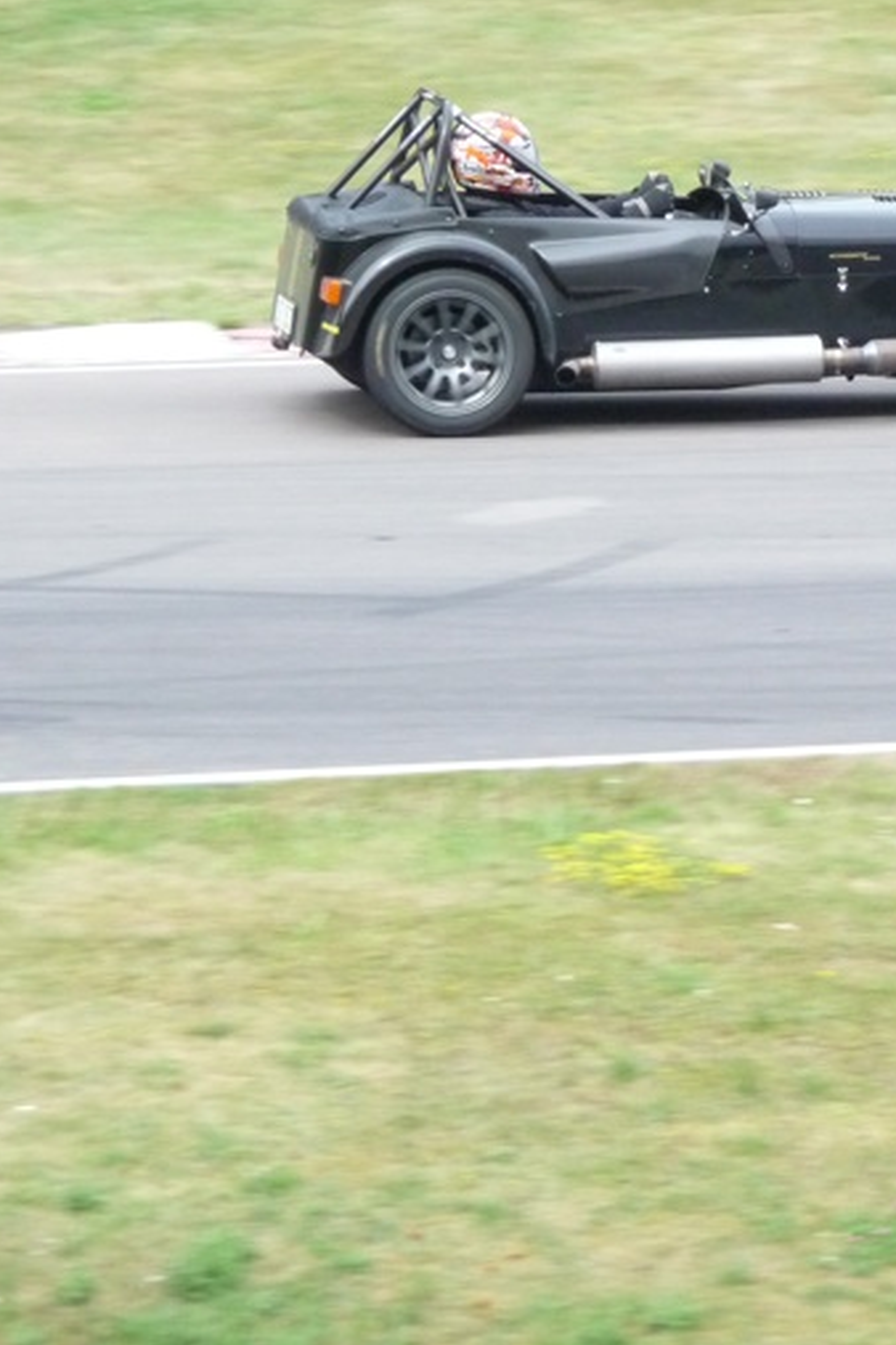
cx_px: 721
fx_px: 15679
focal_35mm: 420
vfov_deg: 4.9
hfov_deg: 3.3
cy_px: 573
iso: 400
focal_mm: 44
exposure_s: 1/500
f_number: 4.9
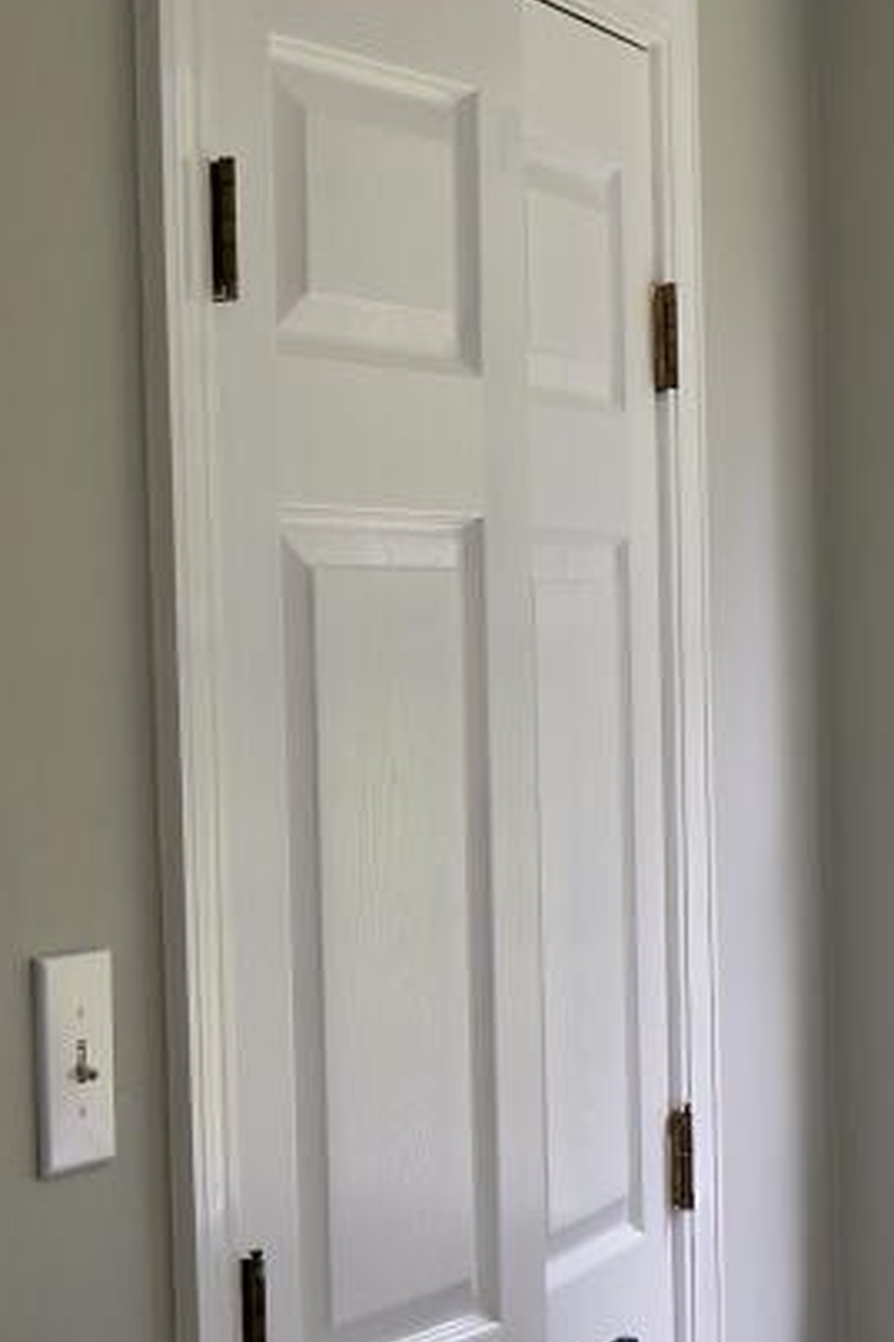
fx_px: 3691
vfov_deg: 20.5
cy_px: 997
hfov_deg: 13.5
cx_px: 1029
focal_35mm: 99
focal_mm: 20
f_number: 3.5
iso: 160
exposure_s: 1/60
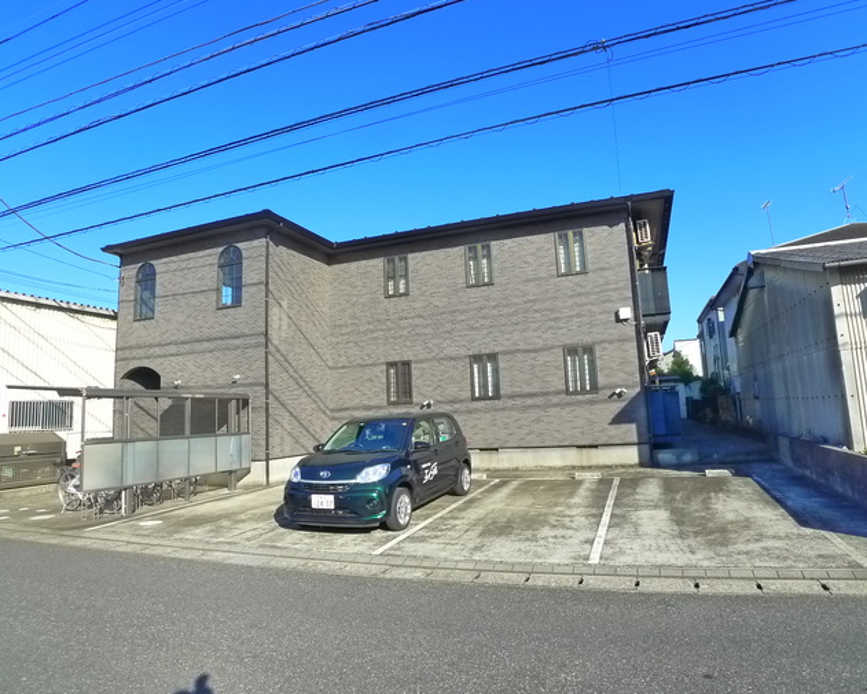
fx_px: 667
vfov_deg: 54.9
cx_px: 458
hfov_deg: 66.0
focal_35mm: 26
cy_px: 339
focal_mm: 5.1
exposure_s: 1/400
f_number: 4
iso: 400
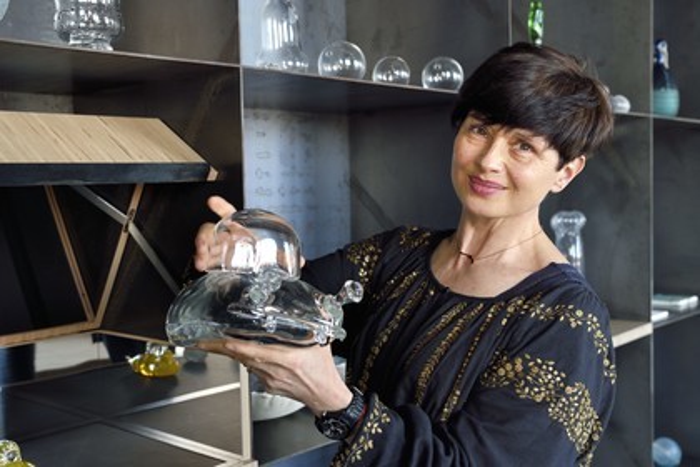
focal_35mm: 42
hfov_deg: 46.4
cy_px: 234
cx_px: 350
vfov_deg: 31.9
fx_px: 817
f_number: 6.3
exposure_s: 1/50
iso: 800
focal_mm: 42
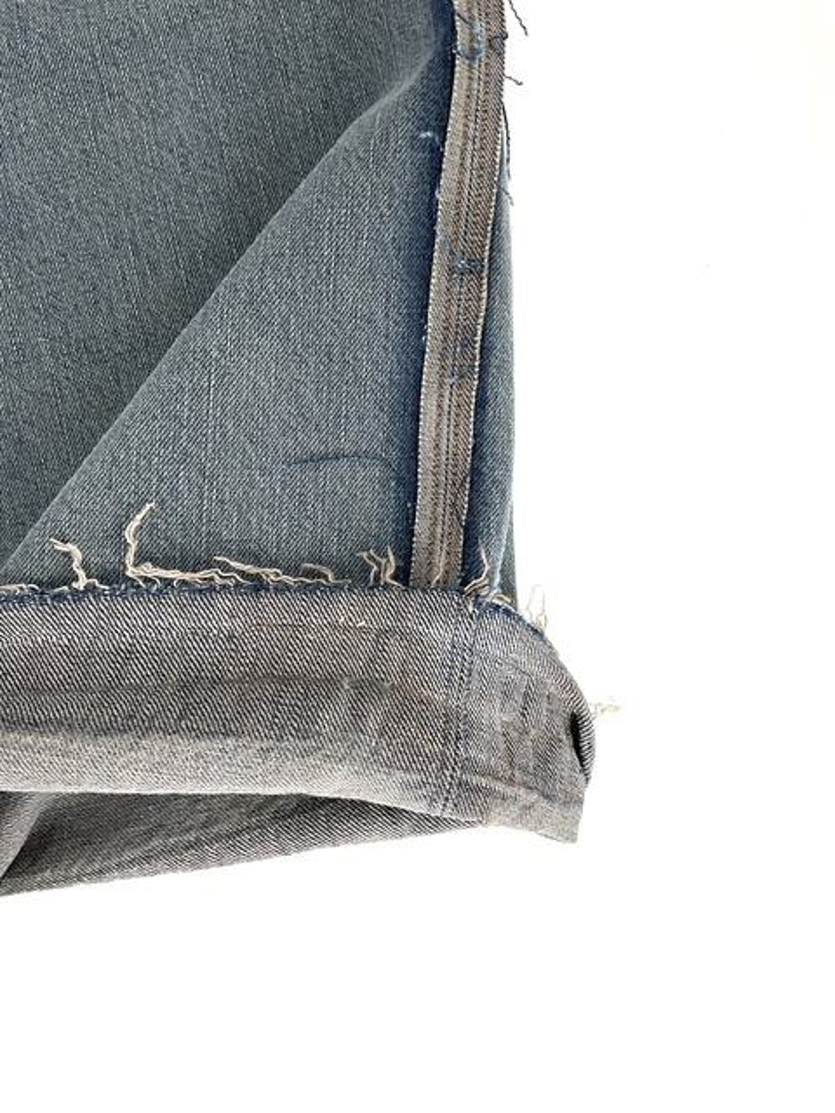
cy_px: 556
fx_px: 933
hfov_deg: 48.2
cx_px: 418
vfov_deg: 61.7
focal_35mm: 29
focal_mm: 3
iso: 25
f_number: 1.8
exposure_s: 1/120
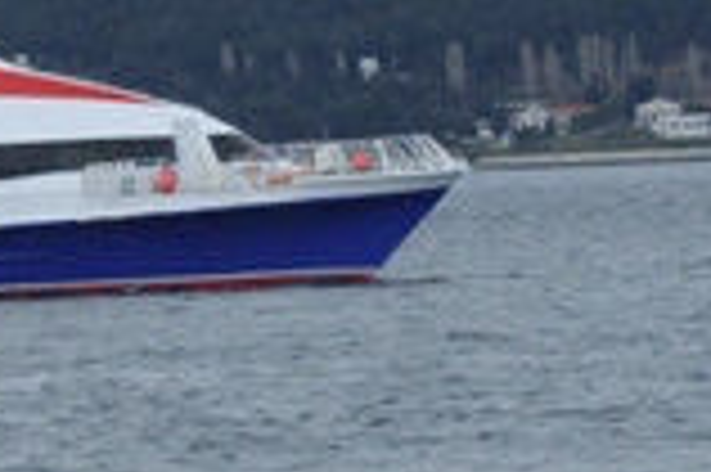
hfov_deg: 4.4
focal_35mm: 464
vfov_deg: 3.0
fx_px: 9154
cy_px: 54
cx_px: -104
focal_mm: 122
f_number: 14
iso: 1600
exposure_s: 1/800
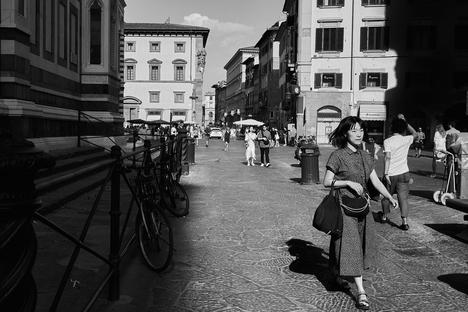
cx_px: 223
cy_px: 163
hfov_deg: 45.4
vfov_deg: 31.2
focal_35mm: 43
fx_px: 559
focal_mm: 27
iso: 400
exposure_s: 1/1000
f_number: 7.1
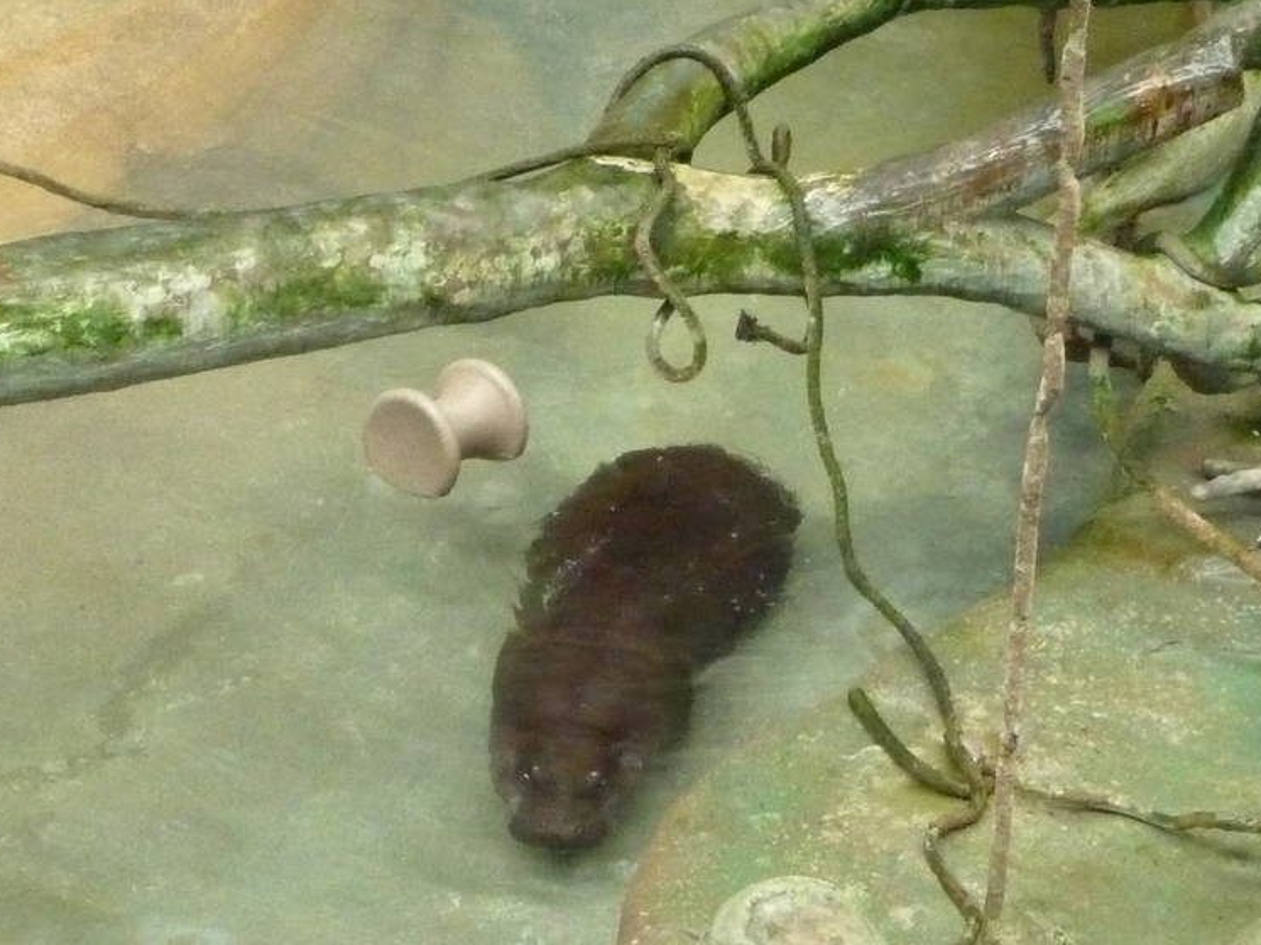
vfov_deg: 11.1
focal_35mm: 133
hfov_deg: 14.8
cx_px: 597
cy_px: 418
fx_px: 4843
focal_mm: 10.5
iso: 1000
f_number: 4.5
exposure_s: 1/30
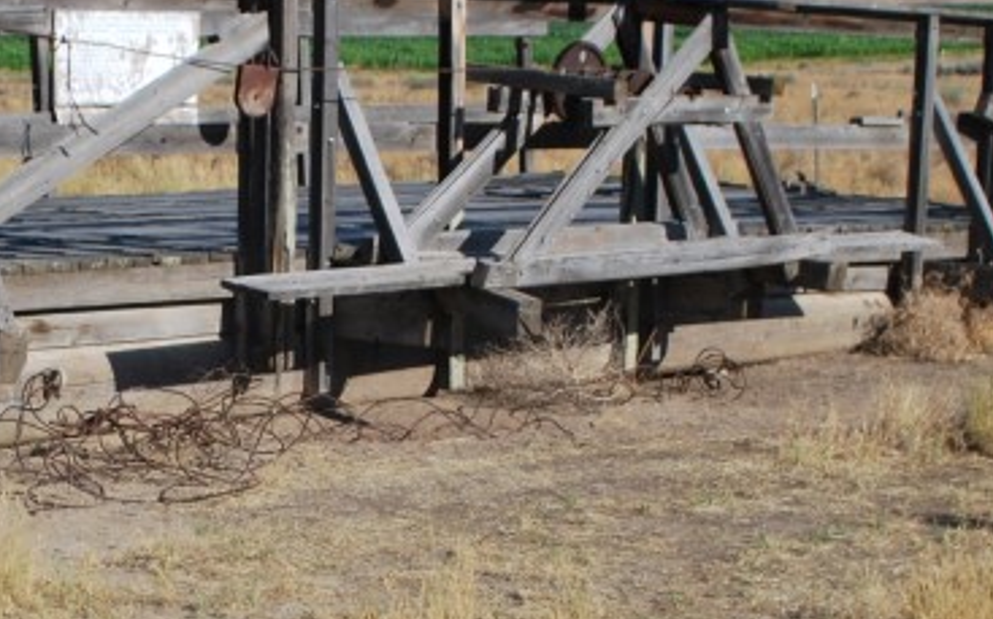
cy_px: 350
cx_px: 162
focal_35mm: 94
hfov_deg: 21.7
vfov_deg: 13.9
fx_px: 2543
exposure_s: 1/320
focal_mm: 22
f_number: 9
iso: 100
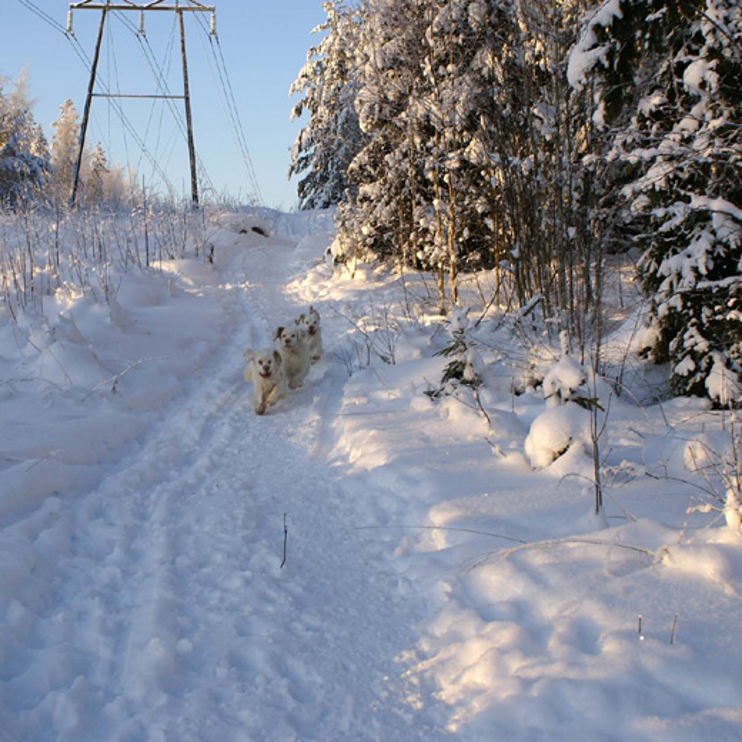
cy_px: 366
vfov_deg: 33.4
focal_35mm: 51
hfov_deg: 33.3
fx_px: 1237
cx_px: 317
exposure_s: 1/125
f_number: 8
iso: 100
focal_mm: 26
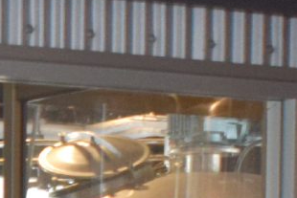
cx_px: -588
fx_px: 1766
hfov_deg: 8.2
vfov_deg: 6.0
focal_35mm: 214
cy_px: 591
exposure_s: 1/100
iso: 800
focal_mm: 20
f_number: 5
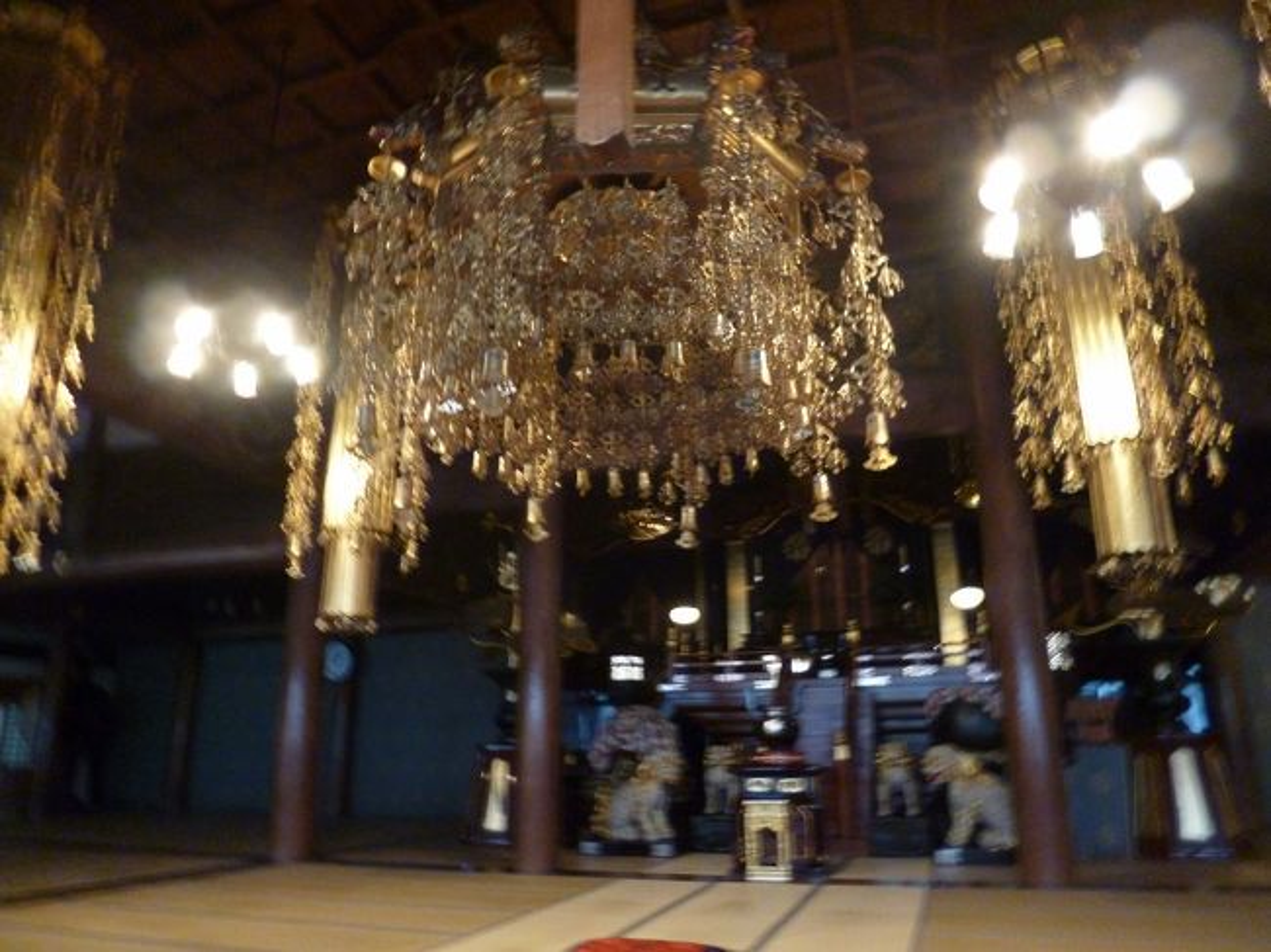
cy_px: 476
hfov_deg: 71.6
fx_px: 881
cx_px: 636
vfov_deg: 56.8
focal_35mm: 24
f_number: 2.5
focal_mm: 4.3
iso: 400
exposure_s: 1/4
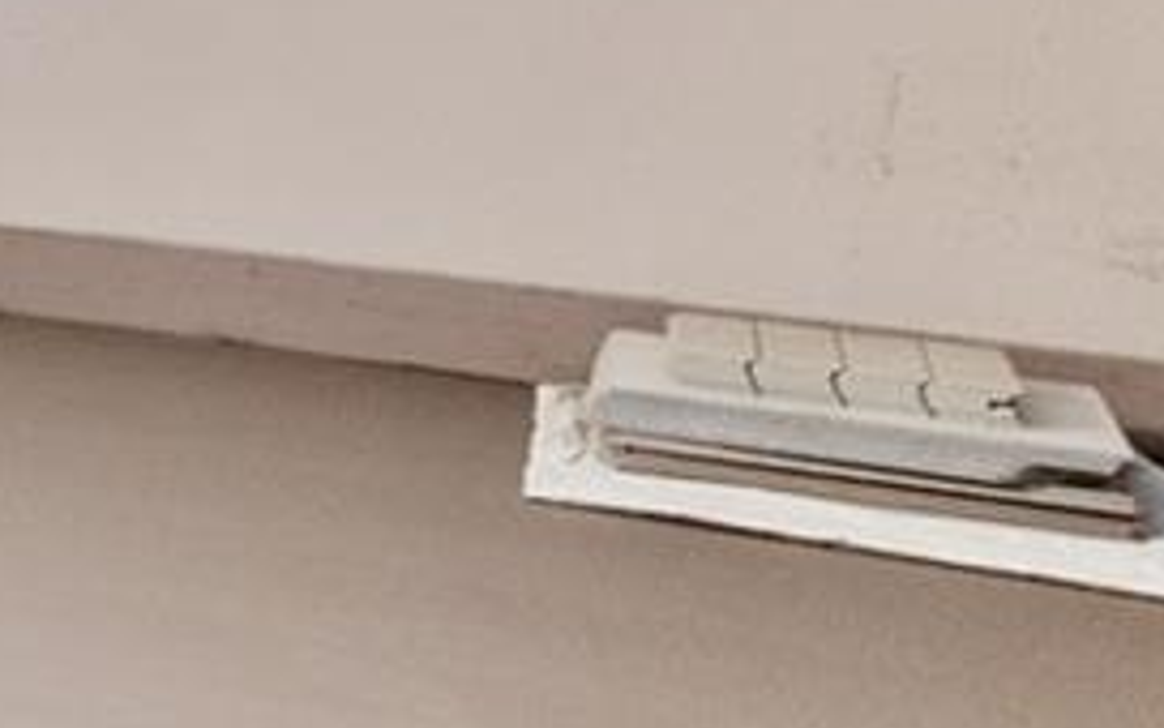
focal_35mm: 84
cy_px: -313
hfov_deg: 12.0
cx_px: -2221
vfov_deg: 14.6
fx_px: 2665
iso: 320
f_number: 7.1
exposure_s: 1/1.25
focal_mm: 14
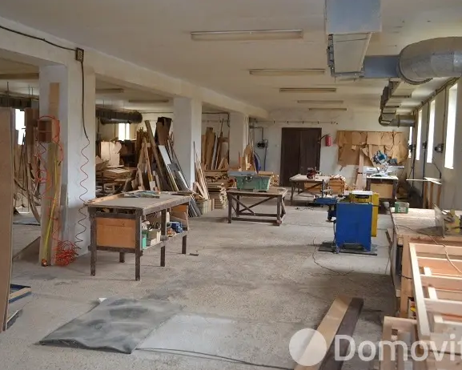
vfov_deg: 39.2
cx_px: 213
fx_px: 520
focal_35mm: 38
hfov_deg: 47.9
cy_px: 186
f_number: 3.8
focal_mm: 22
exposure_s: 1/60
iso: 800
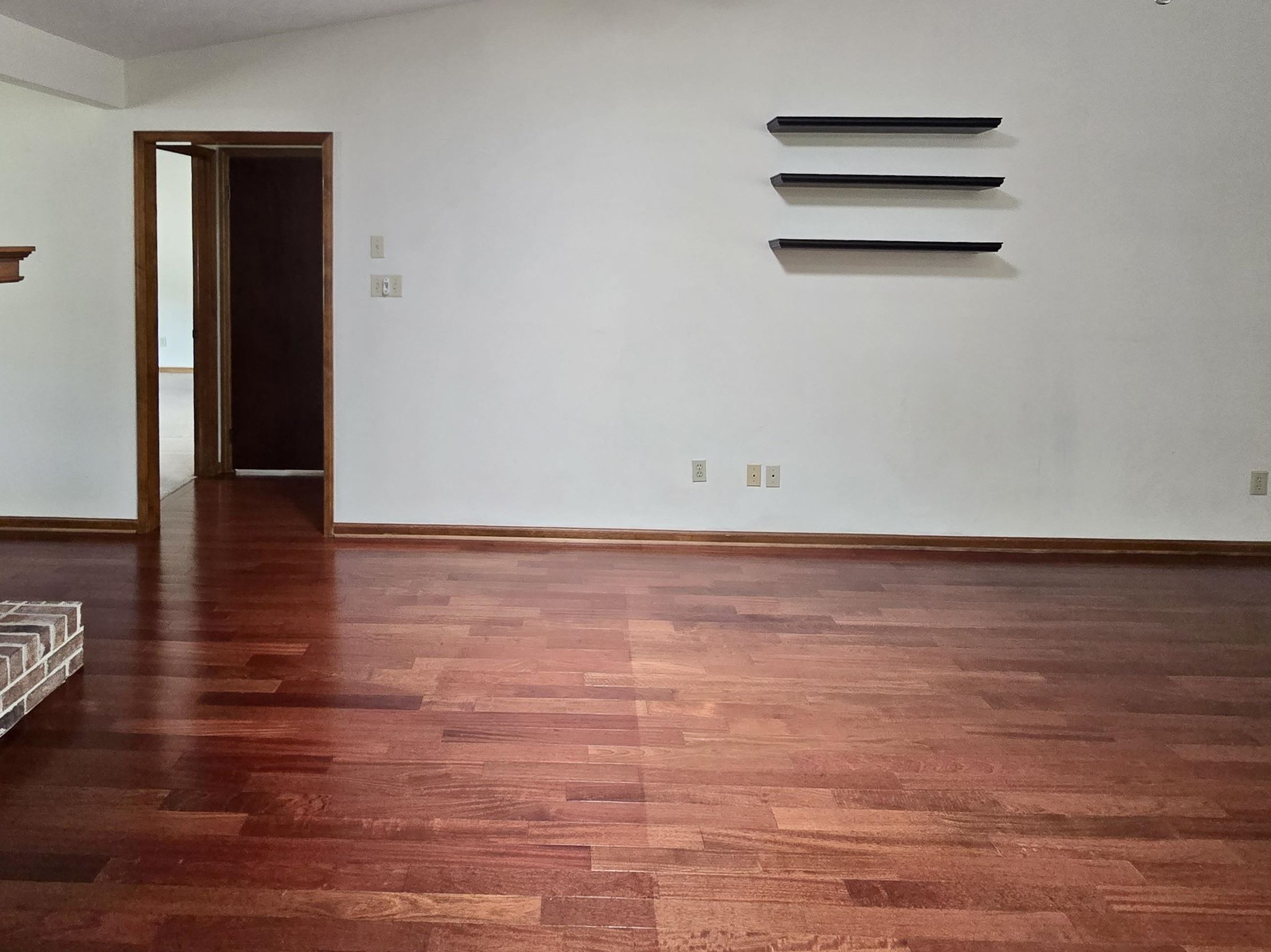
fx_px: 661
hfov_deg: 87.5
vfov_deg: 69.6
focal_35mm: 18
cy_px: 319
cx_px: 568
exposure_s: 1/60
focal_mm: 2.2
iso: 200
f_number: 2.2
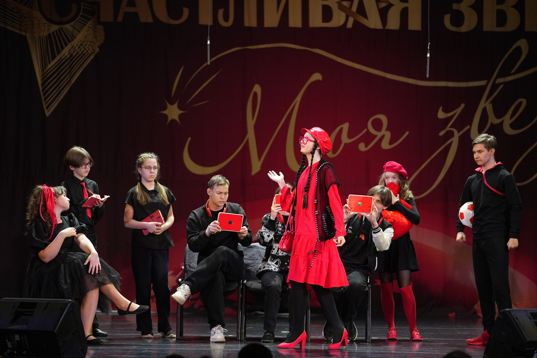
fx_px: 1820
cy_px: 179
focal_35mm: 122
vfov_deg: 11.2
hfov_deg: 16.8
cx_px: 268
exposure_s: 1/400
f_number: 2.8
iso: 2500
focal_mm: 122
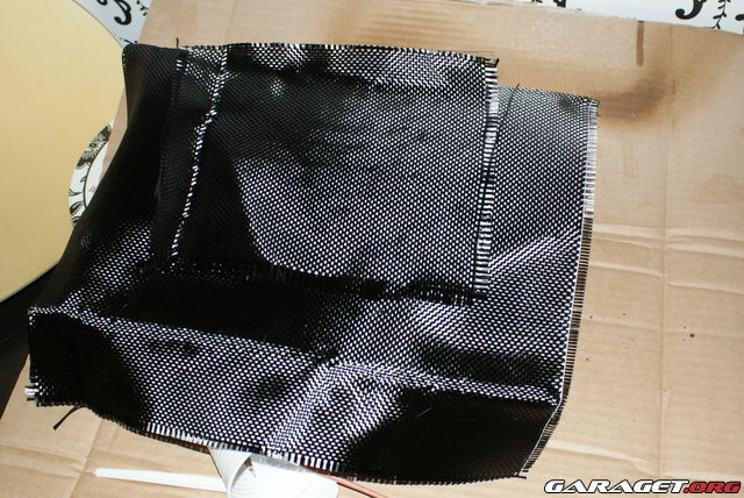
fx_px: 869
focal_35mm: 42
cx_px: 372
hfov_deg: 46.4
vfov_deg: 32.0
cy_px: 249
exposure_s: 1/60
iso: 400
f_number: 5.6
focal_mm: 28
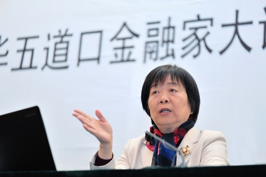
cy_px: 88
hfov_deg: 19.5
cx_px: 133
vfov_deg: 13.0
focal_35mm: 105
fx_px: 775
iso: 1600
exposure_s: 1/100
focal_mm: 105
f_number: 2.8
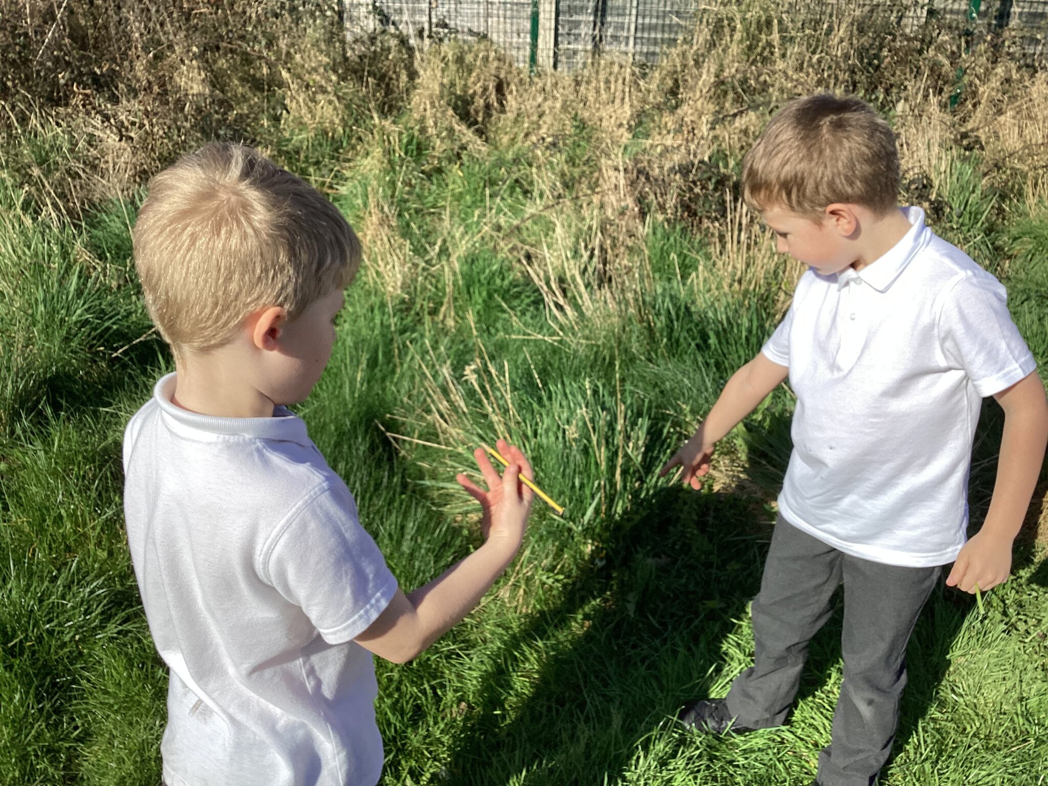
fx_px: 939
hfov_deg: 58.4
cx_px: 524
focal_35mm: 31
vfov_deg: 45.4
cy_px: 393
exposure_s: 1/1508
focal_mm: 3.3
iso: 25
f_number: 2.4
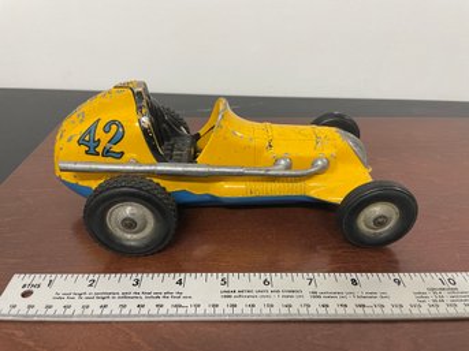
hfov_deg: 67.3
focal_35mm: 26
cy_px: 176
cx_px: 234
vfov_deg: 53.0
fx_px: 352
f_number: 1.6
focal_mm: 4.2
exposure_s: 1/60
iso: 100
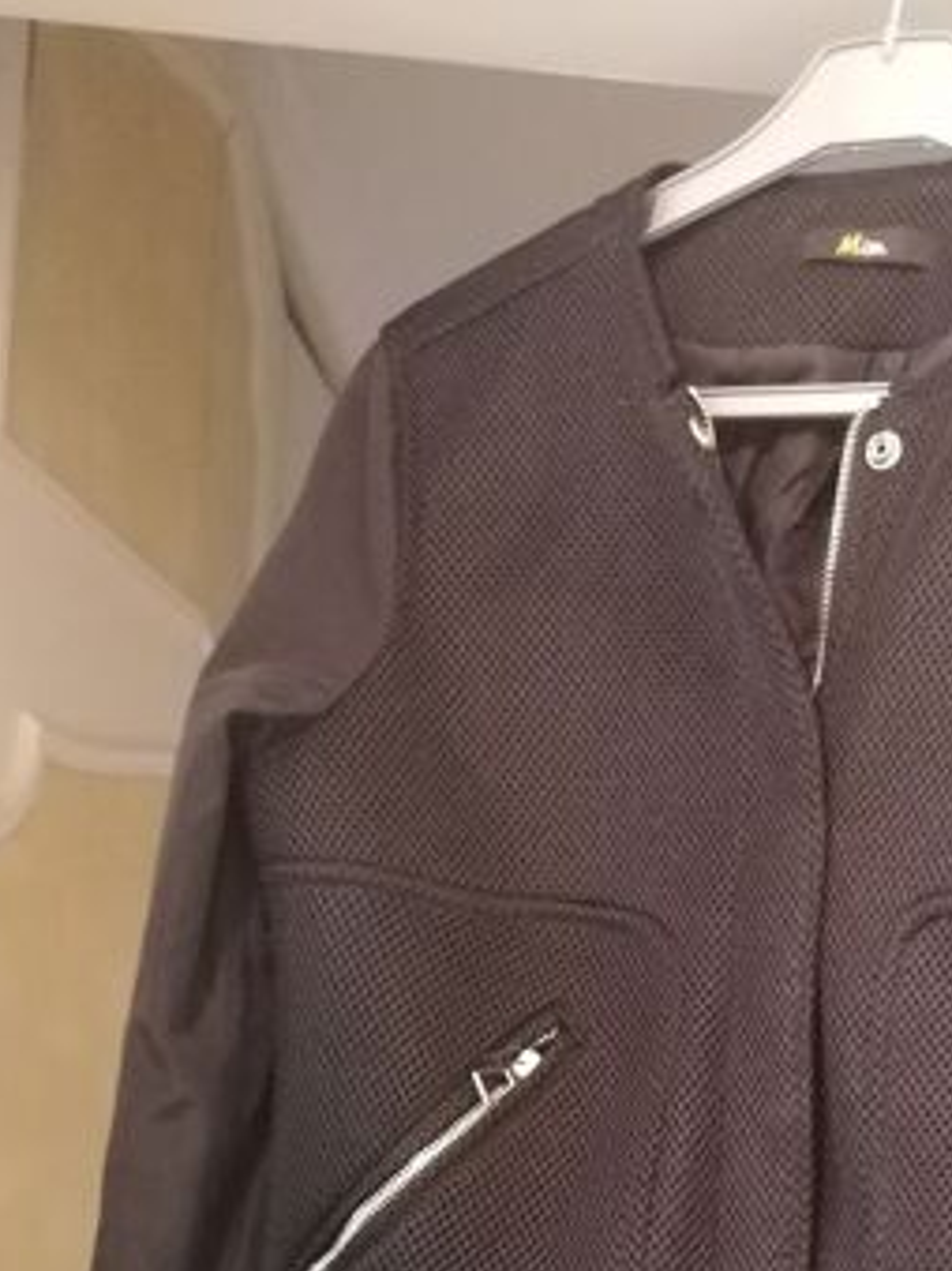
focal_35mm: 51
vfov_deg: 34.9
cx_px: 858
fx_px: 1871
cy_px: 1189
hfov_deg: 27.5
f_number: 1.8
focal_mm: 4.75
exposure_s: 1/14.3
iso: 2000
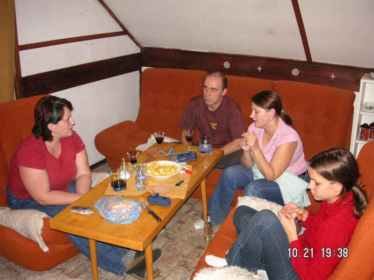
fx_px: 400
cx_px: 187
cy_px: 140
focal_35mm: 37
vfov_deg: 38.7
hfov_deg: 50.1
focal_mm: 6.1
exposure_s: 1/45
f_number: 2.8
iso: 160
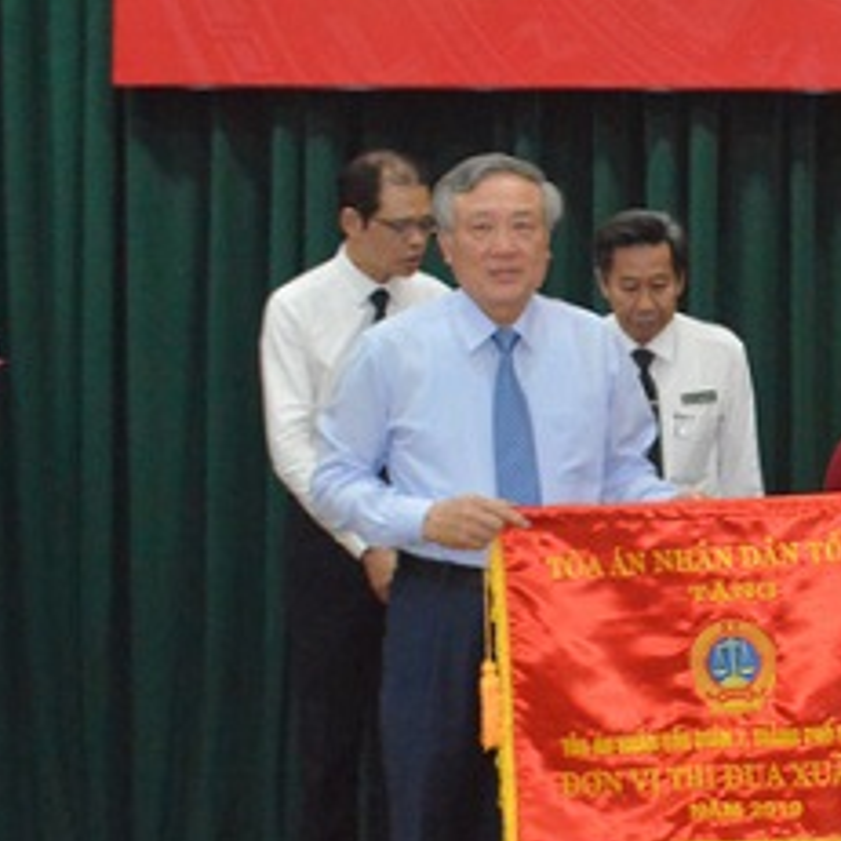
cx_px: 775
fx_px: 2364
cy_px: 544
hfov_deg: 19.8
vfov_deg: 20.1
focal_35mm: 86
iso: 6400
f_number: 4.2
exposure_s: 1/200
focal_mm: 26
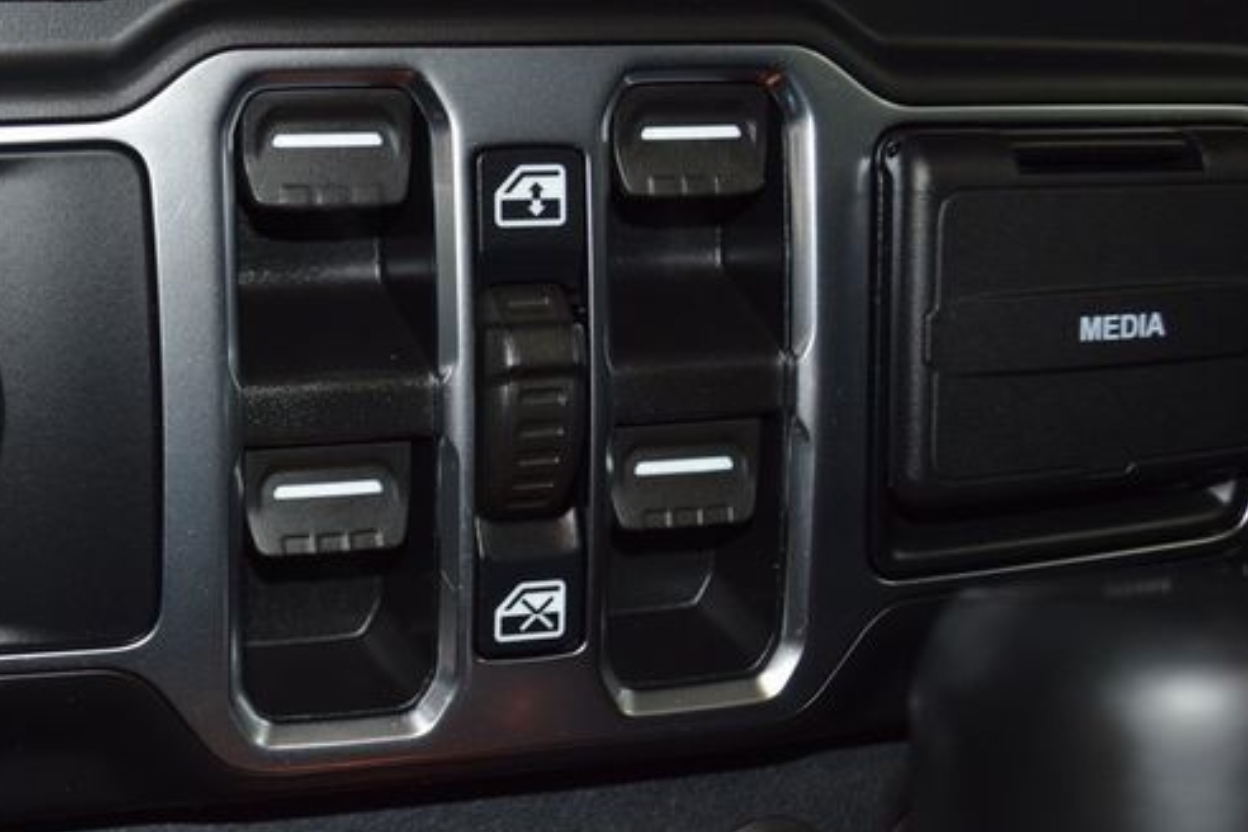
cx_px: 472
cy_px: 379
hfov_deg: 25.9
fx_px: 2704
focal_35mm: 78
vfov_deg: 17.5
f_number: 5.3
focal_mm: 40
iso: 800
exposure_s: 1/25
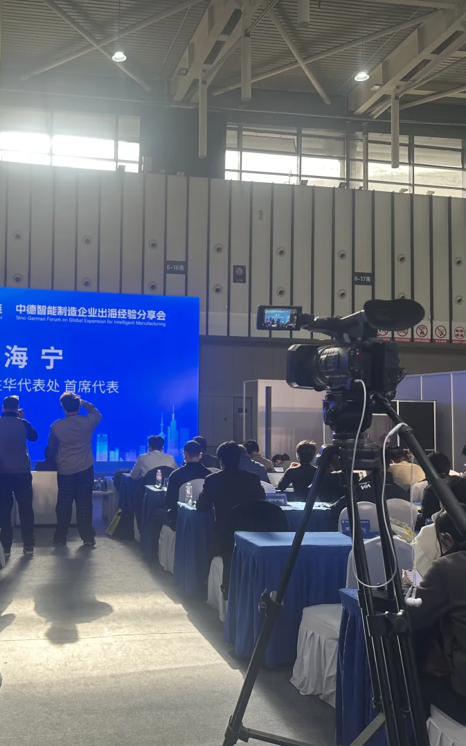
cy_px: 373
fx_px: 691
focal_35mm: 34
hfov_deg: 36.4
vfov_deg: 56.7
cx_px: 116
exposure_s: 1/100
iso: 64
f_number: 1.78
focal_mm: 6.86
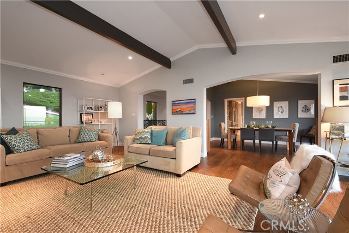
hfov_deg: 100.4
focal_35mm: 15
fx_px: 145
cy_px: 116
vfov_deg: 77.4
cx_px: 174
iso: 800
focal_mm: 10
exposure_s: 1/13
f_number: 8
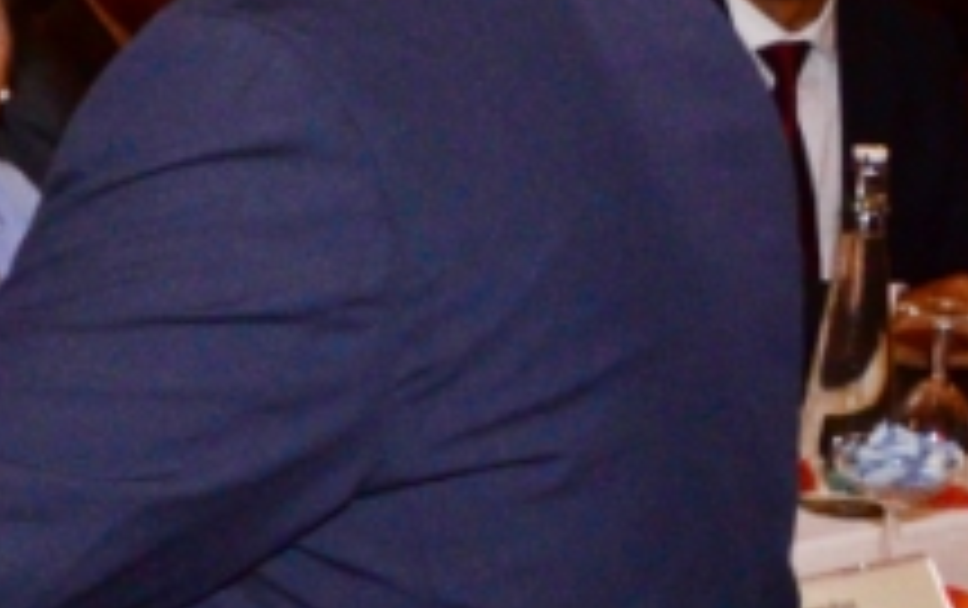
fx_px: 4026
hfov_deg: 12.0
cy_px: -95
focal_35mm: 152
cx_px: -1063
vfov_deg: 8.6
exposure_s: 1/160
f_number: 5
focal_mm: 21
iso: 2500
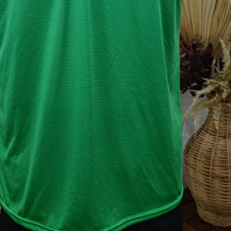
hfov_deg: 28.5
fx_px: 453
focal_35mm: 60
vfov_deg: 27.8
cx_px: 81
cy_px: 33
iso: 1600
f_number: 1.6
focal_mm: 6.14
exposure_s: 1/60
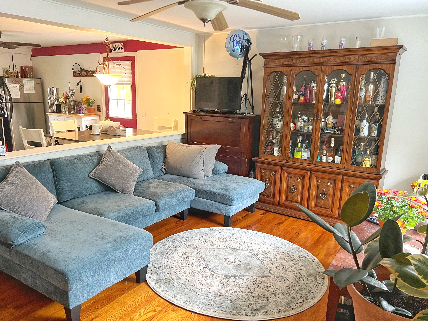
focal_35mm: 28
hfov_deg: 63.4
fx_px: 346
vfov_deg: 49.7
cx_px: 202
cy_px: 172
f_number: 1.5
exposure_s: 1/60
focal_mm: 5.7
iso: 400
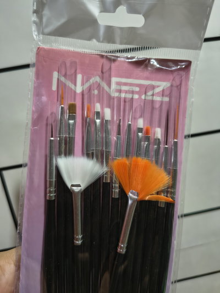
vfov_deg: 71.6
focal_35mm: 24
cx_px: 110
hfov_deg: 56.8
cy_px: 146
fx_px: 203
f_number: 1.8
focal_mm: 5.56
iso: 1245
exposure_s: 1/50
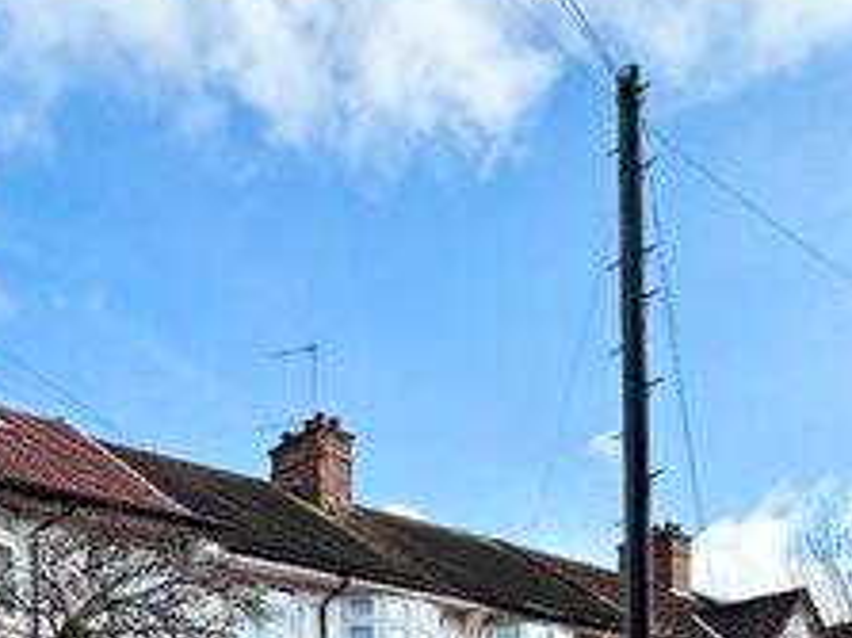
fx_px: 1082
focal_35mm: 44
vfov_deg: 27.0
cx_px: 245
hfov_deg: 42.0
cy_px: 854
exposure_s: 1/760
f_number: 2.2
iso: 40
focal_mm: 2.22
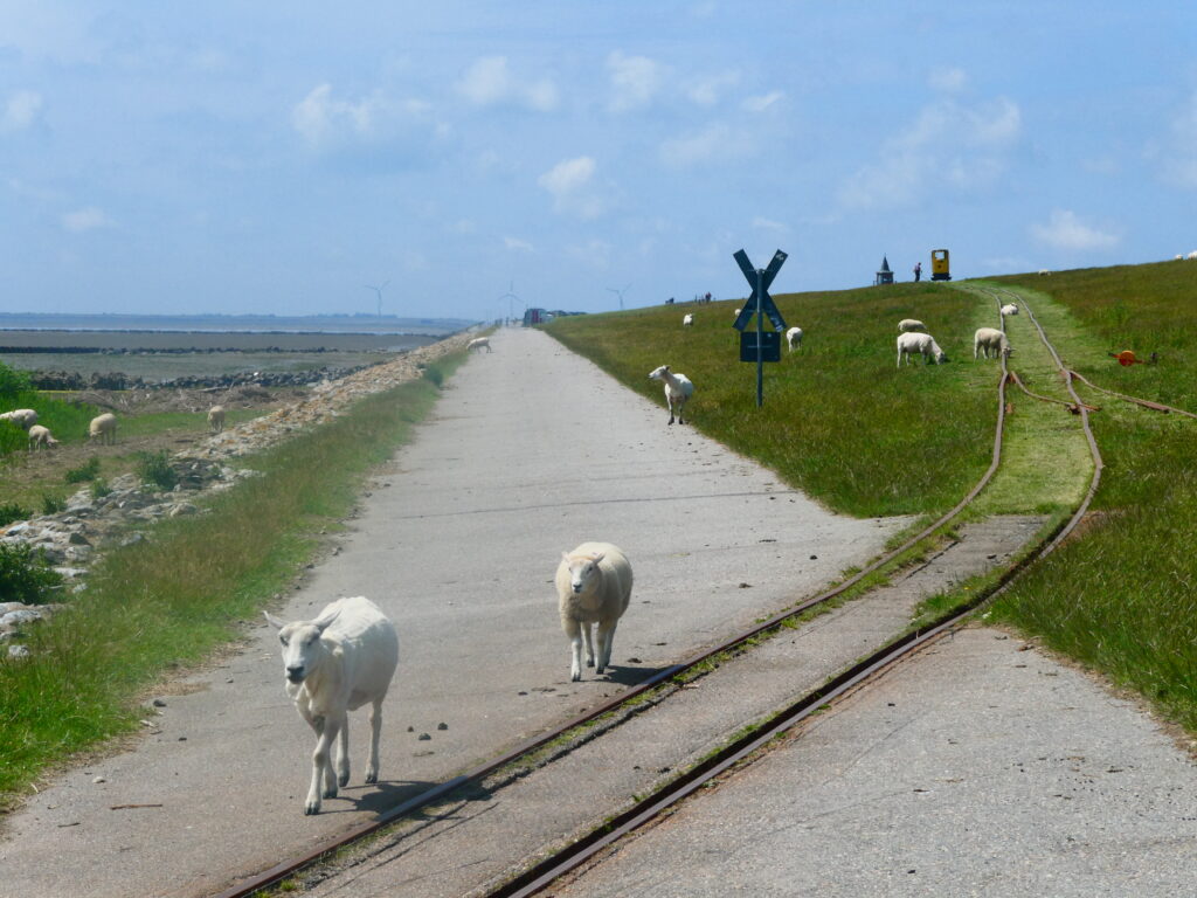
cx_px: 598
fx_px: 3977
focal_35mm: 115
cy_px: 449
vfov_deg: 12.9
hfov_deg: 17.1
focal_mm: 20.6
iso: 80
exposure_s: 1/320
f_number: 8
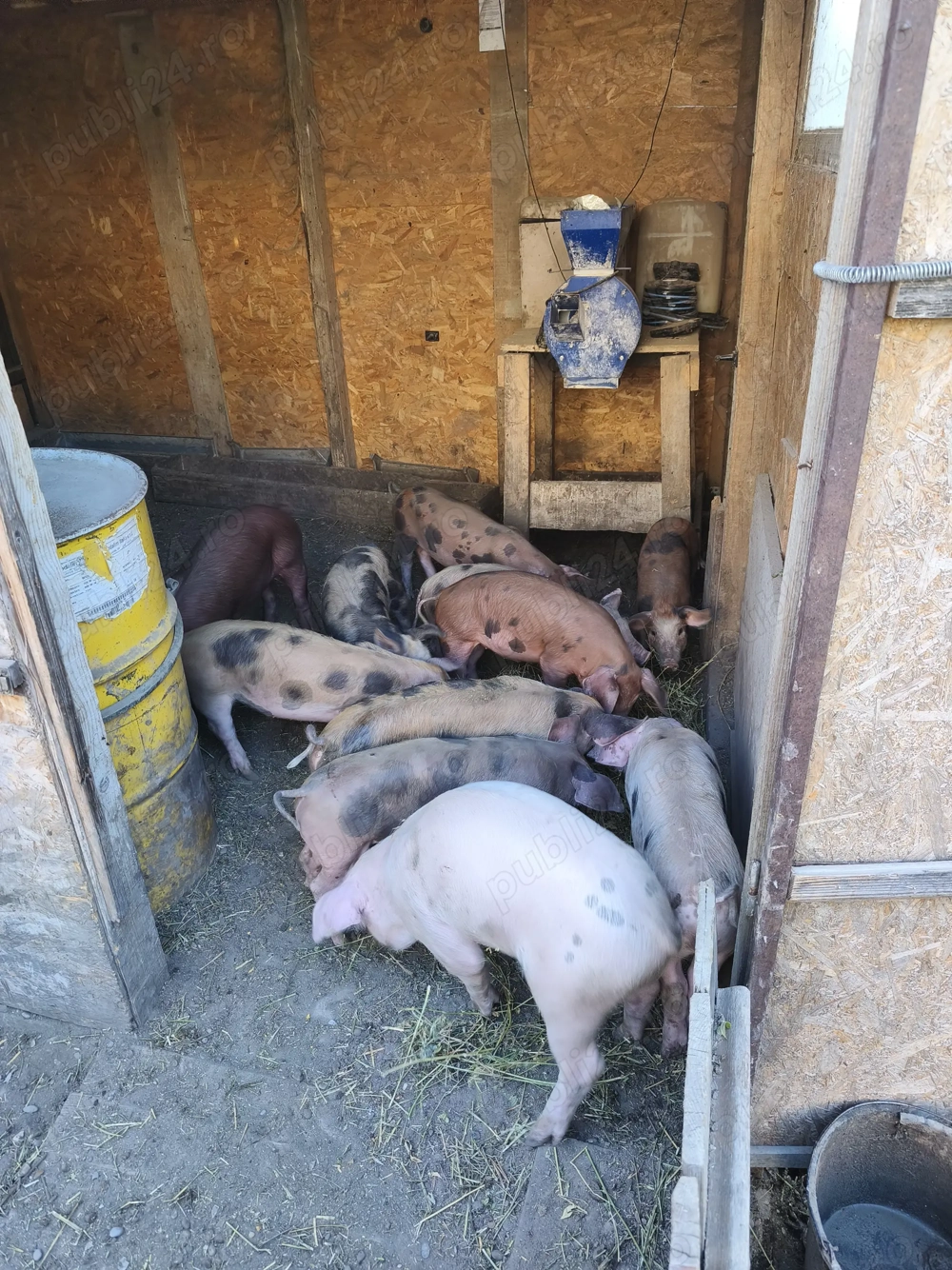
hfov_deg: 58.9
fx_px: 844
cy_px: 635
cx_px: 476
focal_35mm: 23
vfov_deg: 73.9
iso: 200
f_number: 1.65
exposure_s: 1/99.9
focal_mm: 6.18
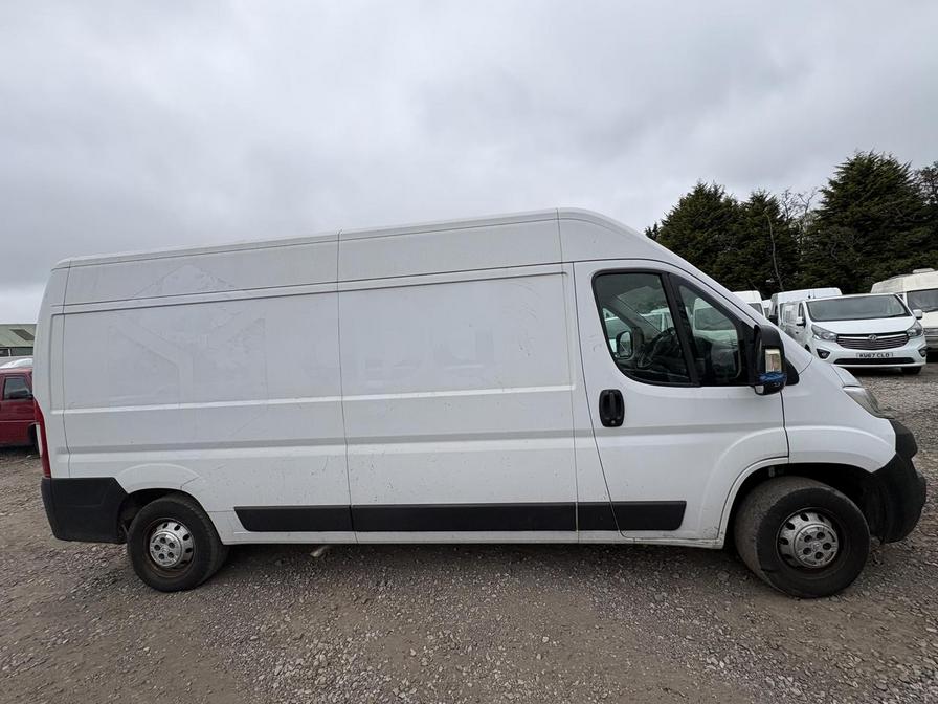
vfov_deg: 85.7
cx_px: 469
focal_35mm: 14
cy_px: 352
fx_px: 379
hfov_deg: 102.1
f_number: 2.2
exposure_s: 1/756
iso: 50
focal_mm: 2.22
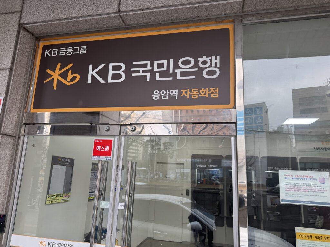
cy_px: 124
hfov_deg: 71.6
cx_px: 165
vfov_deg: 56.8
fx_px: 229
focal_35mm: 24
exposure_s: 1/141
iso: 64
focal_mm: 6.76
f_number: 1.78
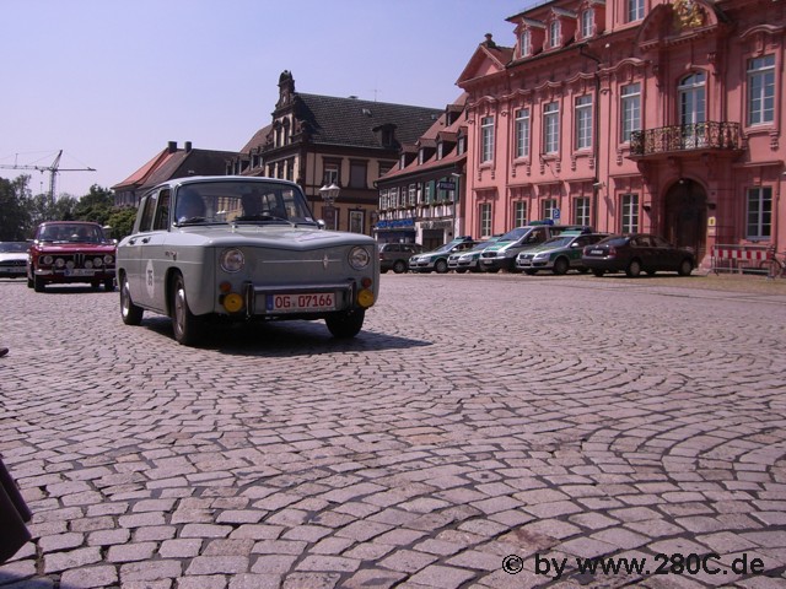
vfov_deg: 37.7
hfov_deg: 49.0
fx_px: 863
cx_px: 393
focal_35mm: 38
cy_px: 294
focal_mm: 6.2
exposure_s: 1/1250
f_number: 4.3
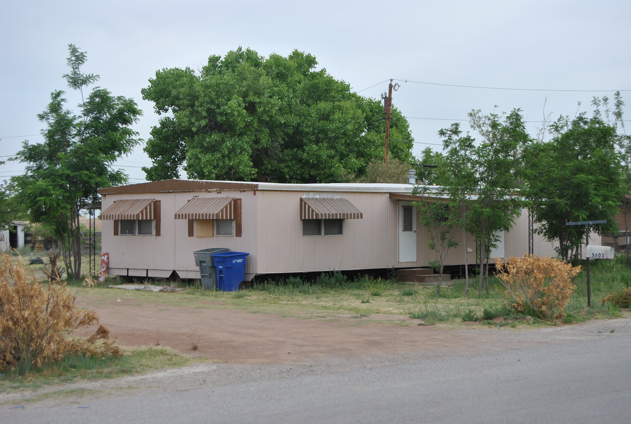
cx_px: 316
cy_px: 212
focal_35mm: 69
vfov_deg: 19.8
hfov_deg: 29.2
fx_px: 1212
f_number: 6.3
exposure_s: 1/160
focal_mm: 46
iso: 100
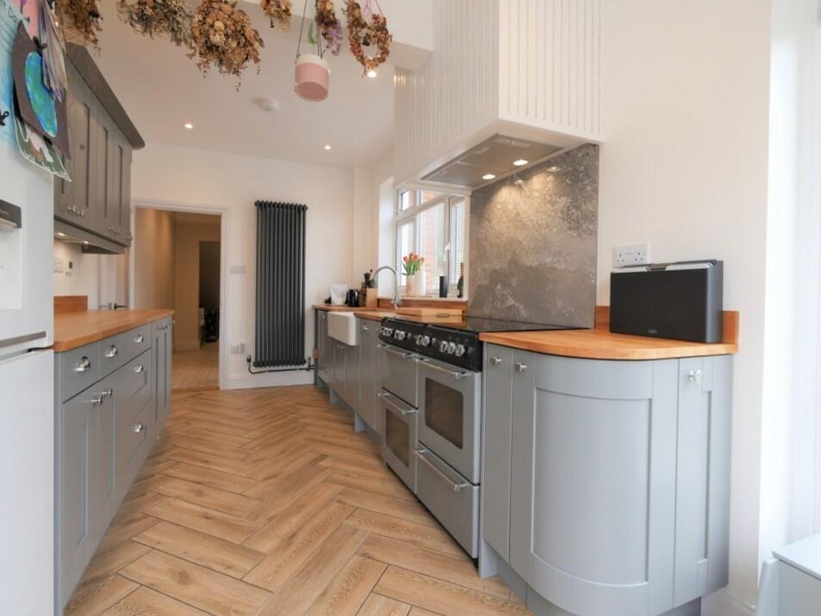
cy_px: 293
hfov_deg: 98.2
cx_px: 406
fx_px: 356
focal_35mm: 15
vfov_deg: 81.7
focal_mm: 7
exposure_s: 1/60
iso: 200
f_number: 4
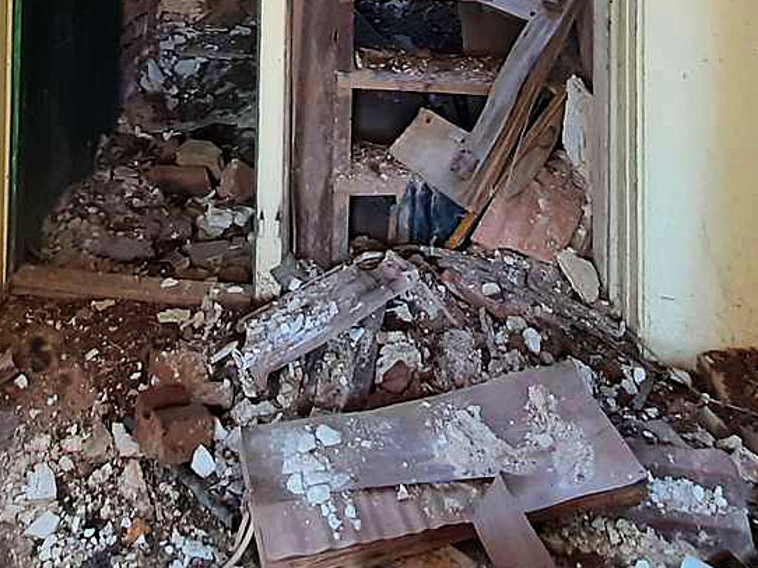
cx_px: 269
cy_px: -206
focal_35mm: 36
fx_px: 788
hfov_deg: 50.7
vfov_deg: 29.8
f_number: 2.2
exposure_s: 1/50
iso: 64
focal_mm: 1.42
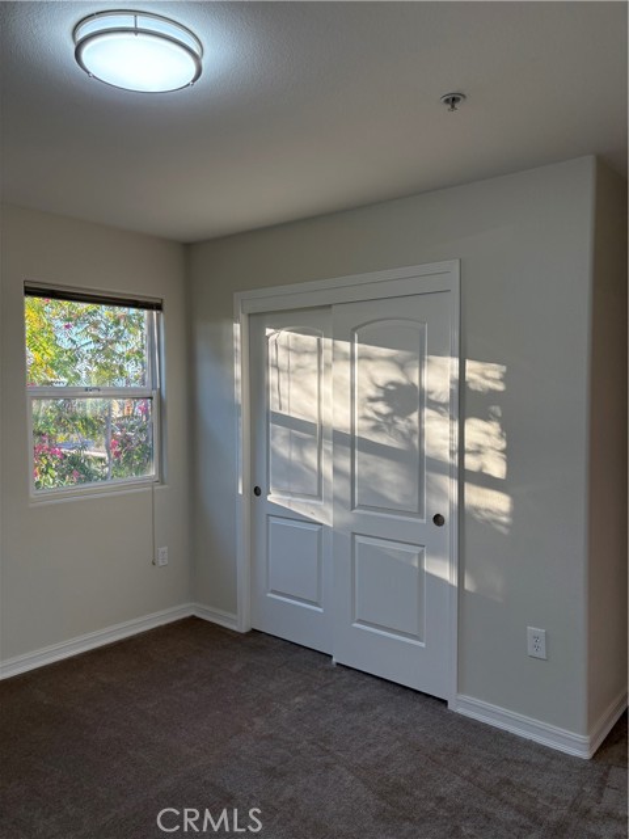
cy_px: 420
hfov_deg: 53.1
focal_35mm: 26
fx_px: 630
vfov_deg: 67.3
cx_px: 314
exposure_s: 1/188
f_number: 1.6
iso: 40
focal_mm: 5.96
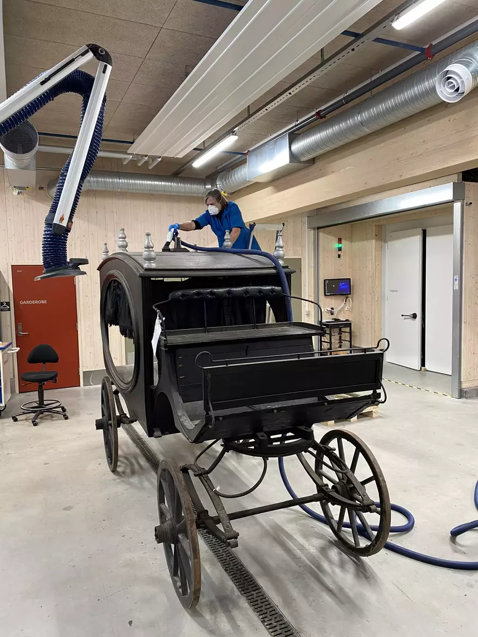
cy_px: 318
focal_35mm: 26
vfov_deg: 67.3
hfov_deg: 53.1
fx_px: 479
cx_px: 239
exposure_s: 1/49
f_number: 1.8
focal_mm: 4.25
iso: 160
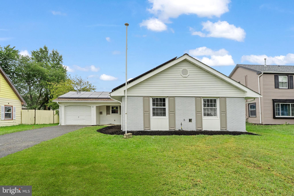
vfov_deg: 64.5
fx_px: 155
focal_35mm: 19
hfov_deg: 86.9
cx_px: 147
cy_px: 98
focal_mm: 19
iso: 1600
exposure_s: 1/500
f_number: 8
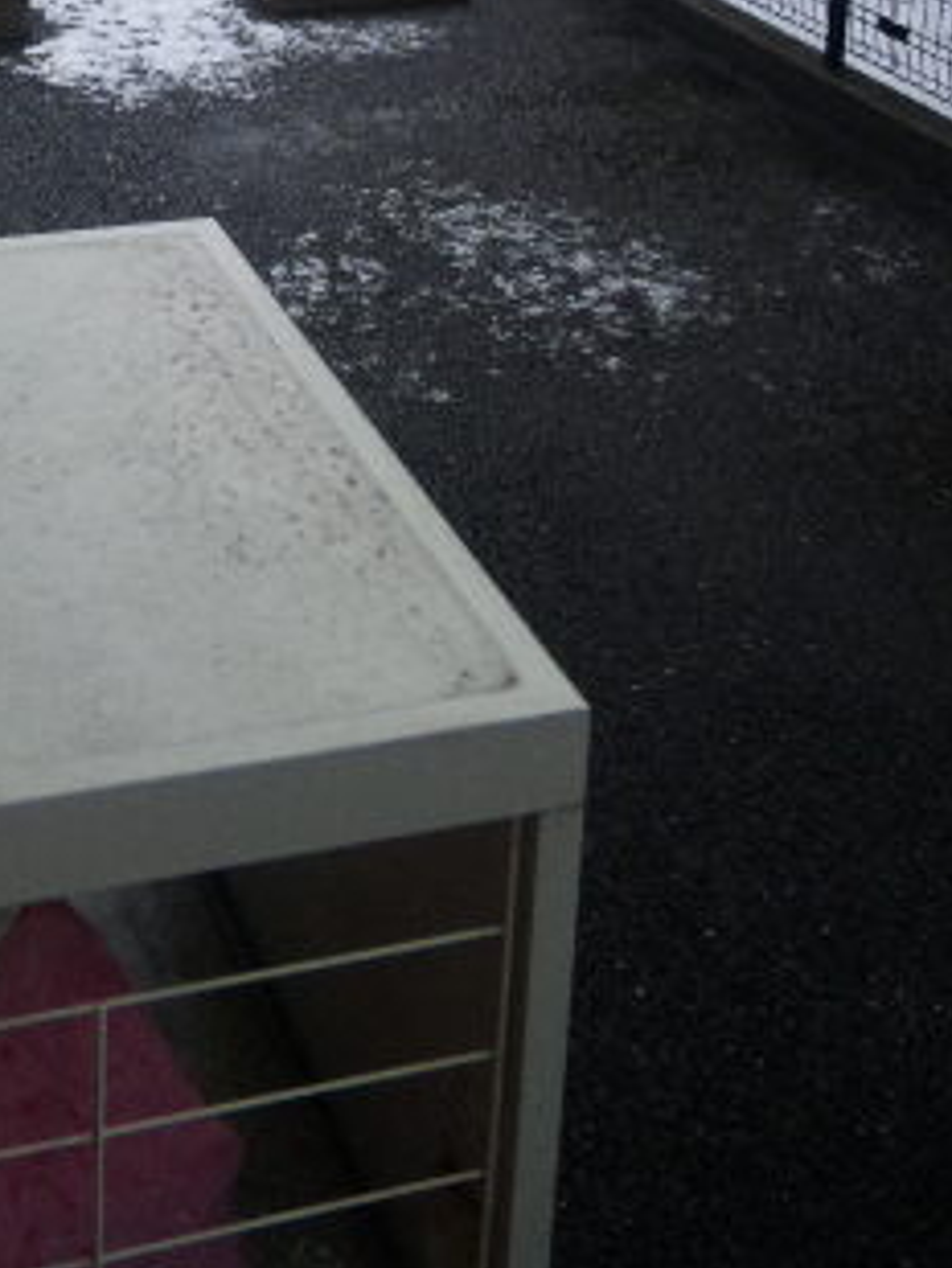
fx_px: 2199
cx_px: 238
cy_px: -12
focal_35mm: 60
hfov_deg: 24.2
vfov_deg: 29.9
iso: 100
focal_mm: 4.82
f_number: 2.8
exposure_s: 1/987
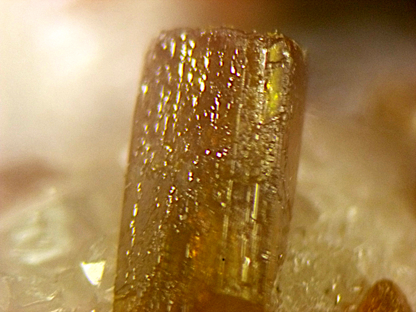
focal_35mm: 100
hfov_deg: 19.6
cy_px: 156
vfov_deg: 14.8
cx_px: 208
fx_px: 1202
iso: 400
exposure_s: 1/80
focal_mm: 18
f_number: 5.7
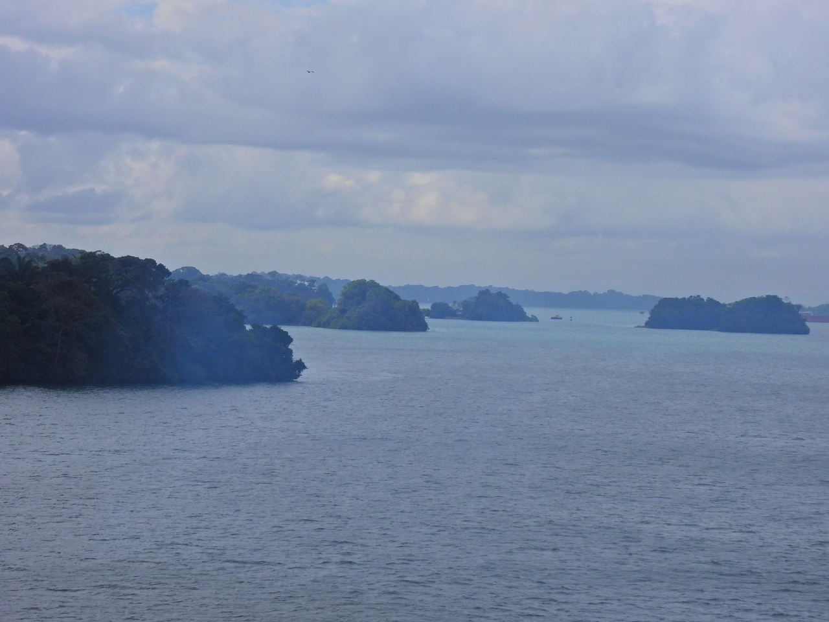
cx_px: 414
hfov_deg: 20.7
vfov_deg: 15.6
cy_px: 311
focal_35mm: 95
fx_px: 2275
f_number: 6.3
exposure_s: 1/1250
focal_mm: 17
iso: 100
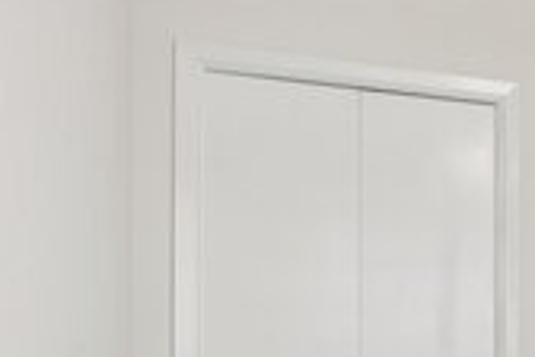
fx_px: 906
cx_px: 850
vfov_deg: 21.5
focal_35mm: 61
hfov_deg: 24.0
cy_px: 352
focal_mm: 16
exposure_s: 1/15
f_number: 8
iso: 1600
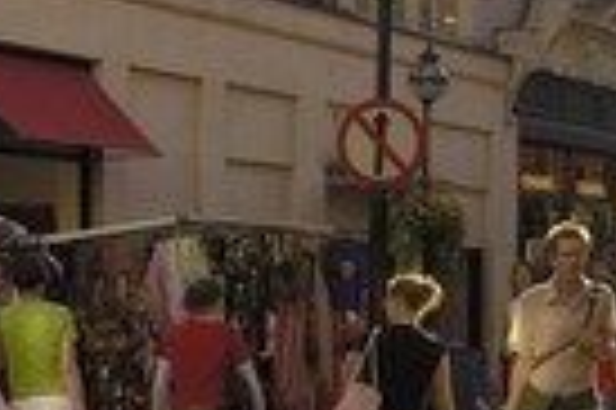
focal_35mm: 111
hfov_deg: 18.4
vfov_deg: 12.3
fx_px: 1897
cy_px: 320
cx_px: 375
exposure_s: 1/100
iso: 100
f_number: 9.5
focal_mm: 24
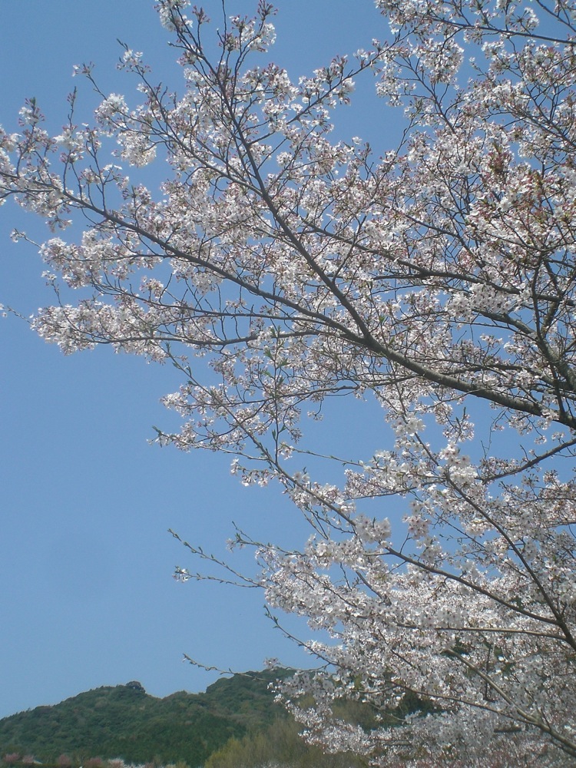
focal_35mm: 38
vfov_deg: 49.0
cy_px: 384
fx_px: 843
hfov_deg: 37.7
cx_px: 288
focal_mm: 6.3
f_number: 4.4
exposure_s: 1/500
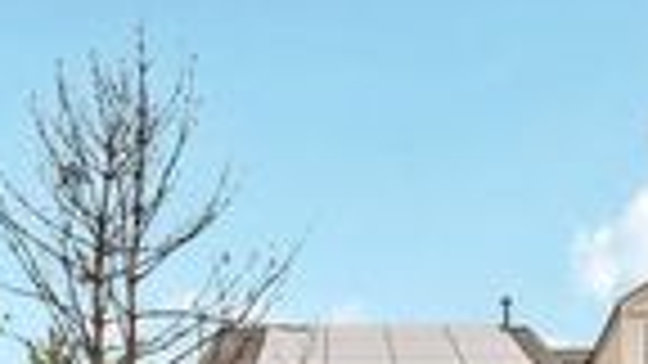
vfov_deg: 16.5
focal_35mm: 58
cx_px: 315
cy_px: 694
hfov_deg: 36.0
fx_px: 997
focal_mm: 16
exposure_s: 1/160
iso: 200
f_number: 10
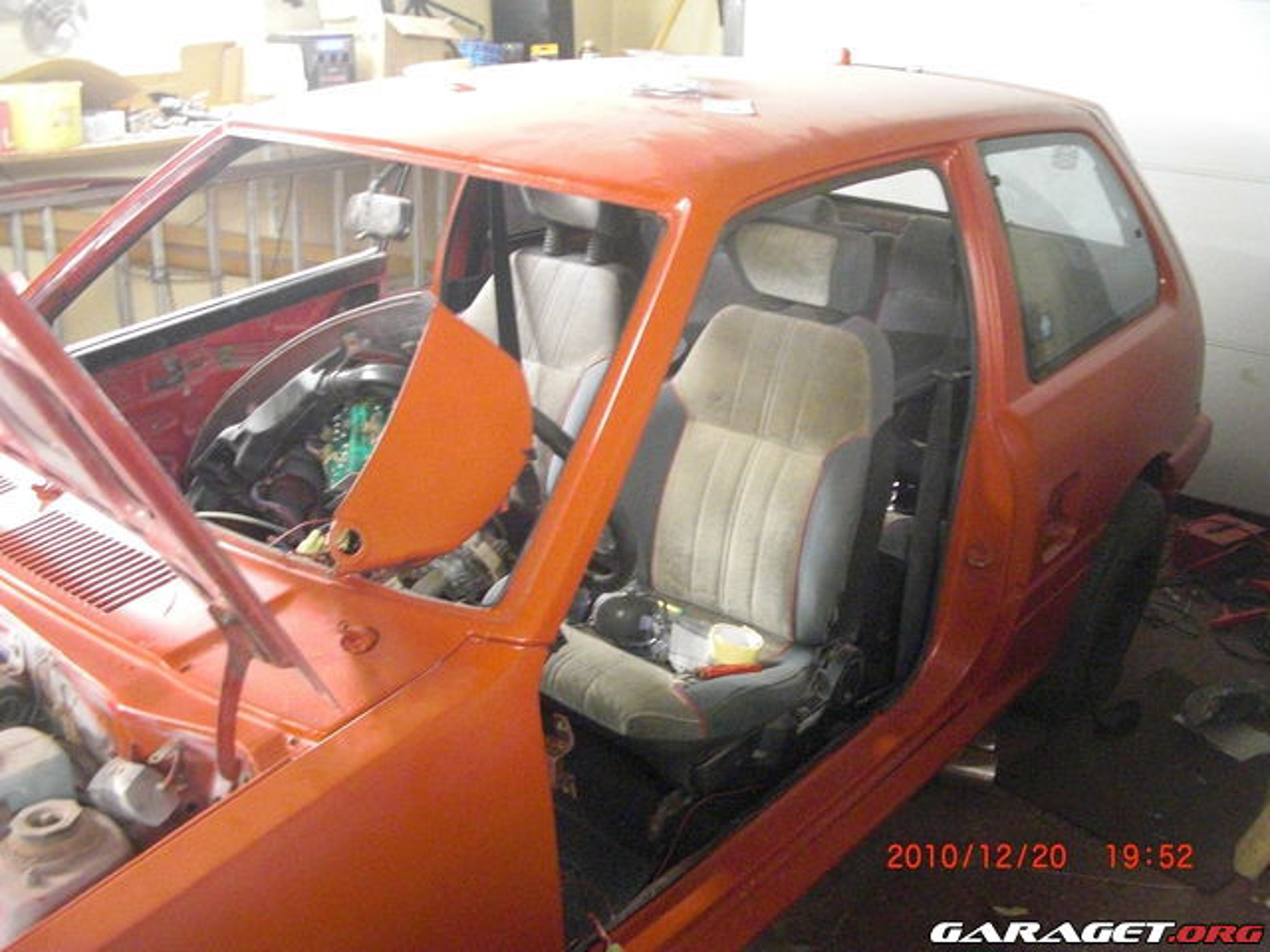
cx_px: 635
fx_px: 1321
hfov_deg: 51.4
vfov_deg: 39.7
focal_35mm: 36
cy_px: 476
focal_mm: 6.3
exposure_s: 1/13
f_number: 2.8
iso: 800
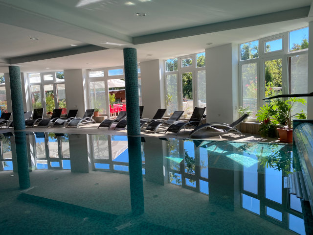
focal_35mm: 26
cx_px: 156
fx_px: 235
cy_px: 118
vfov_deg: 53.1
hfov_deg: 67.3
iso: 32
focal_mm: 4.25
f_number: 1.8
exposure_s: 1/458
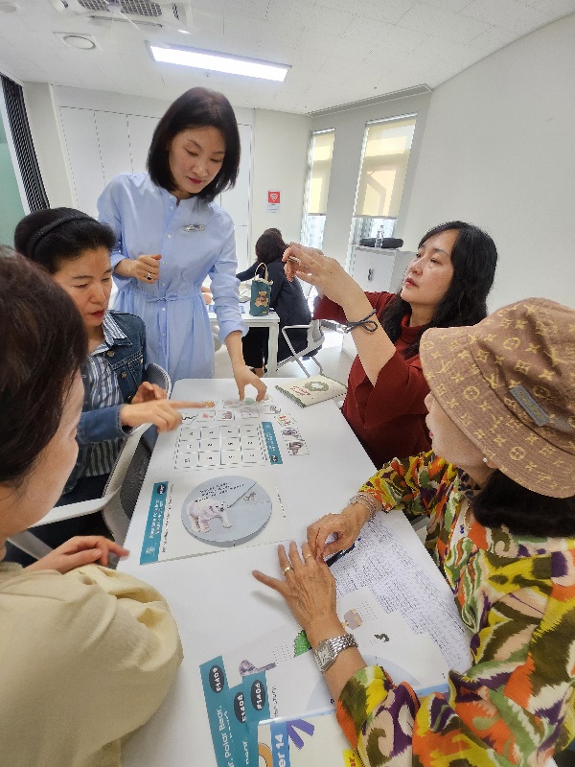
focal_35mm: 13
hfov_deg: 89.9
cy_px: 384
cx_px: 288
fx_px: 288
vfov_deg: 106.2
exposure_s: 1/60.2
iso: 125
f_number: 2.2
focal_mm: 1.7
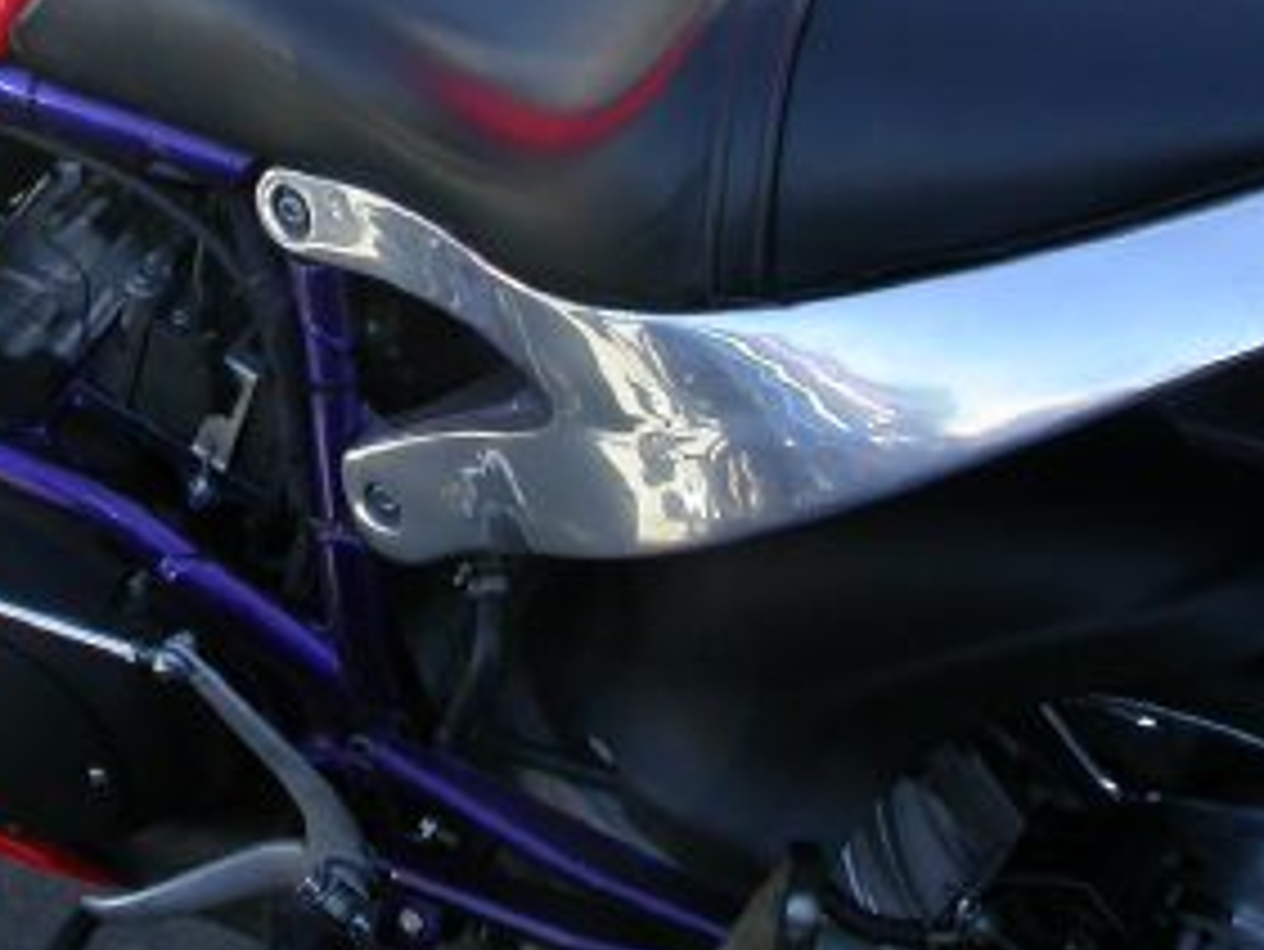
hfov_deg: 18.0
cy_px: 104
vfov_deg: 13.6
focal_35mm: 108
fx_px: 3945
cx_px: 225
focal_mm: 7.85
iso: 100
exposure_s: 1/126
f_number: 4.7
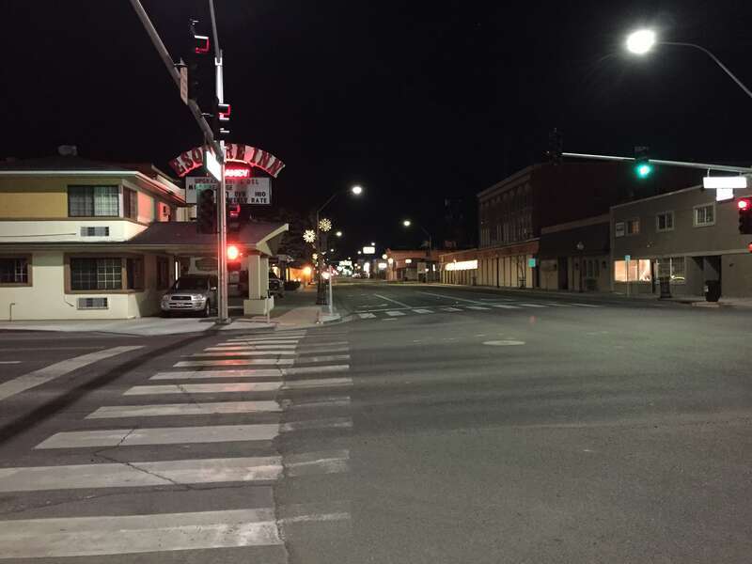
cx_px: 376
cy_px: 282
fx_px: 630
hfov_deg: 61.7
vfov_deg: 48.2
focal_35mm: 29
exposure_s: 1/15
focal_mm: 4.15
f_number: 2.2
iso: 640
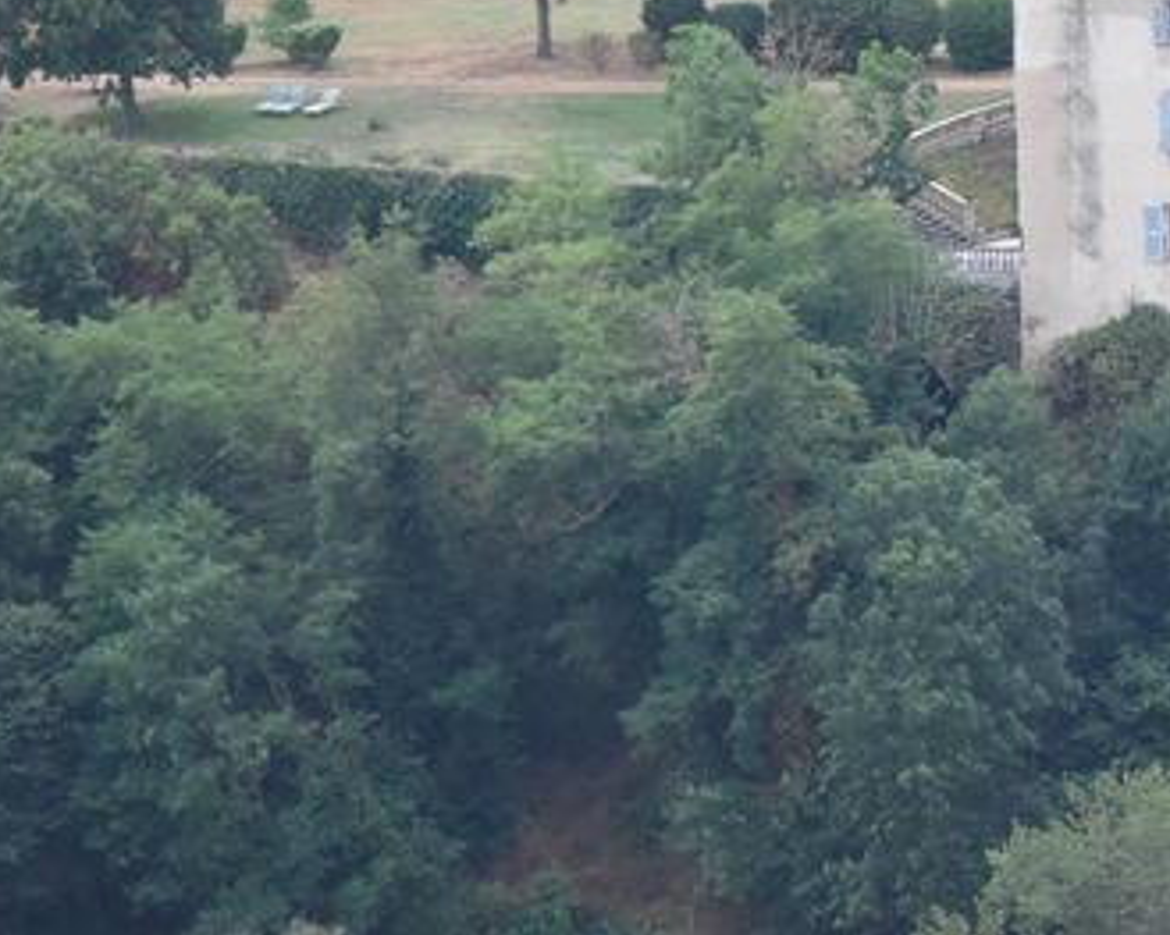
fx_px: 31086
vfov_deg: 1.7
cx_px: 1110
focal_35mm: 898
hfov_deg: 2.2
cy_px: 21
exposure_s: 1/800
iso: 800
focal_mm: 200
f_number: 5.6
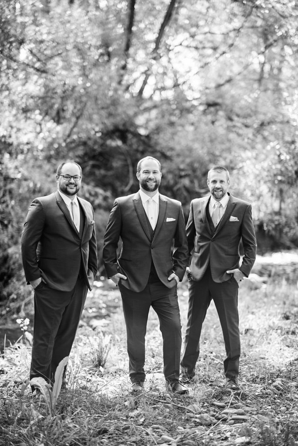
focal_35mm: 85
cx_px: 149
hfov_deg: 16.1
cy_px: 223
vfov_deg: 23.9
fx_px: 1054
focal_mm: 85
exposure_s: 1/800
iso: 200
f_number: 1.8
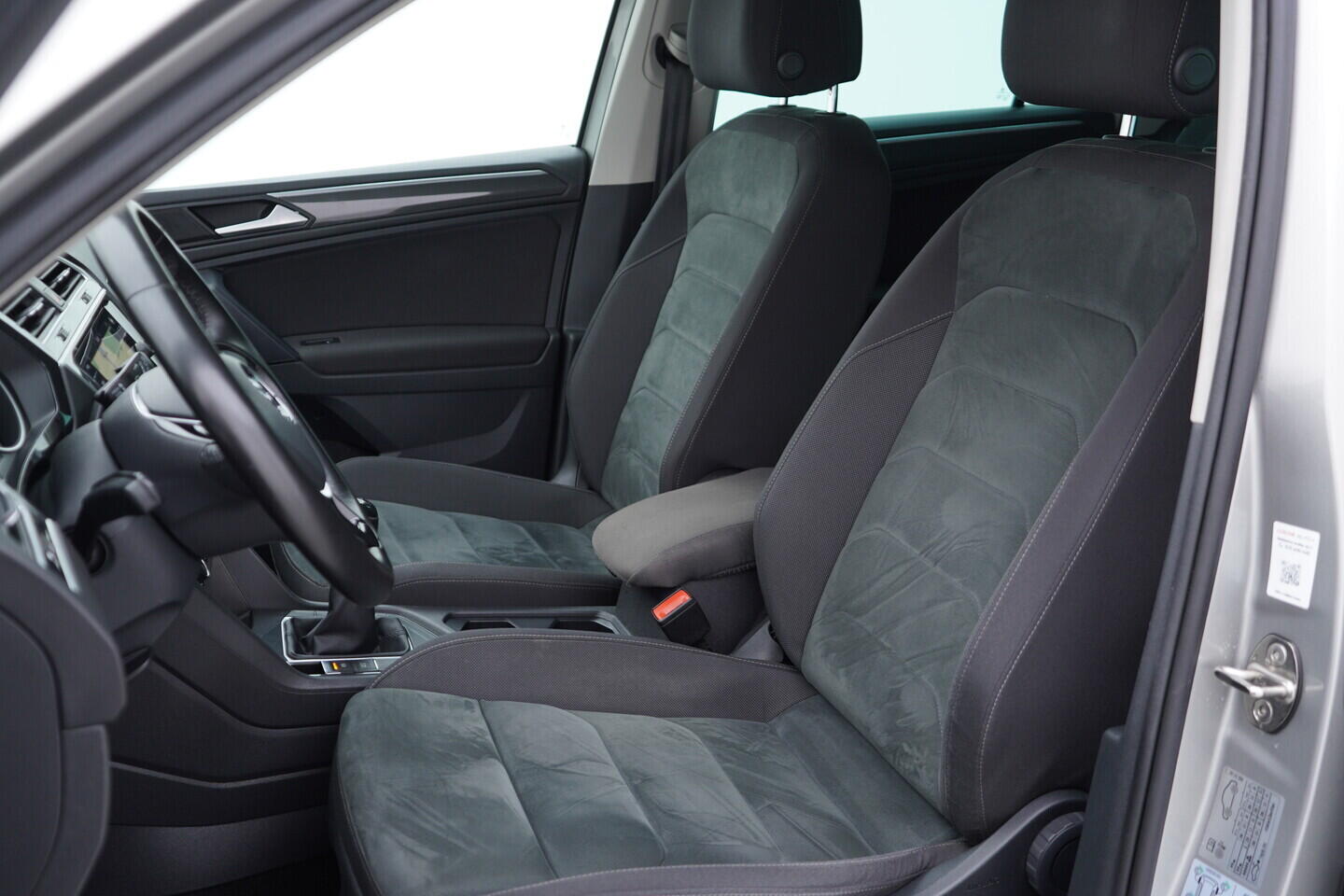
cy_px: 448
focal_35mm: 36
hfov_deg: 53.1
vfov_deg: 36.9
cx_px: 672
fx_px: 1344
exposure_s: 1/40
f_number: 2.8
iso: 160
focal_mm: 24
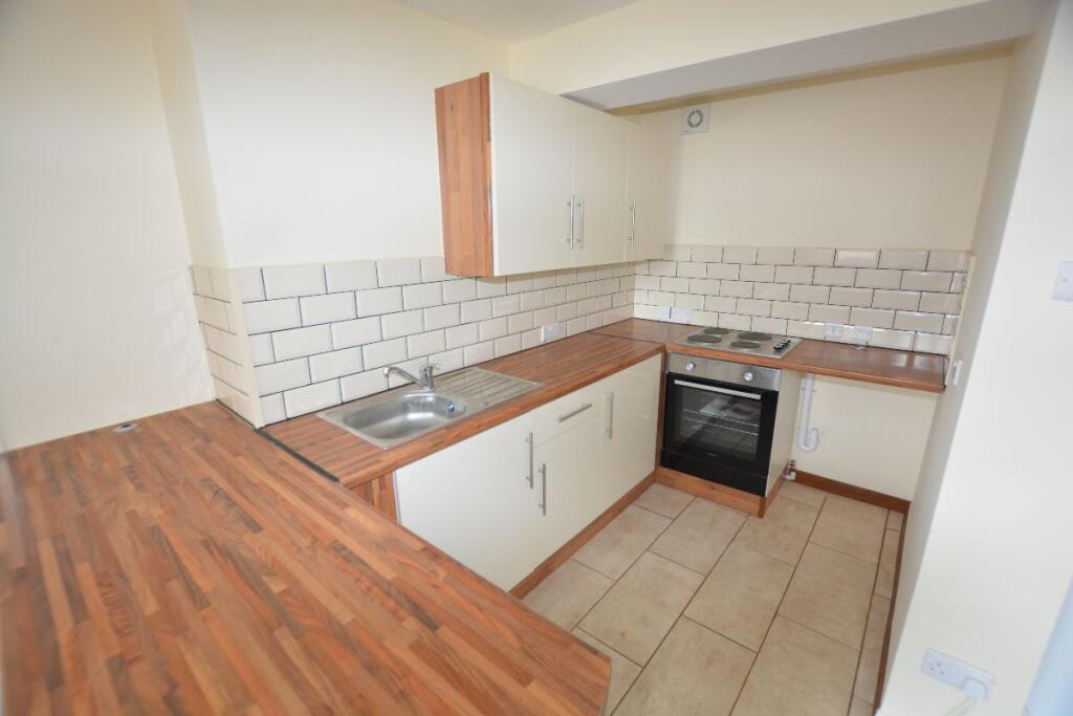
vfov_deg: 77.3
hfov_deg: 100.4
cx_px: 536
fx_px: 447
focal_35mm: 15
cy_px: 358
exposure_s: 1/60
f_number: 4
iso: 900
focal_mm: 10
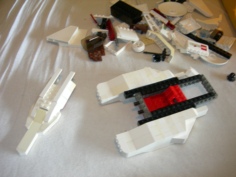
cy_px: 88
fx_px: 259
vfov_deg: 37.7
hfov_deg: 49.0
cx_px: 118
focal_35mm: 38
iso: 200
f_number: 2.8
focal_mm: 7.8
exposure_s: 1/5.4
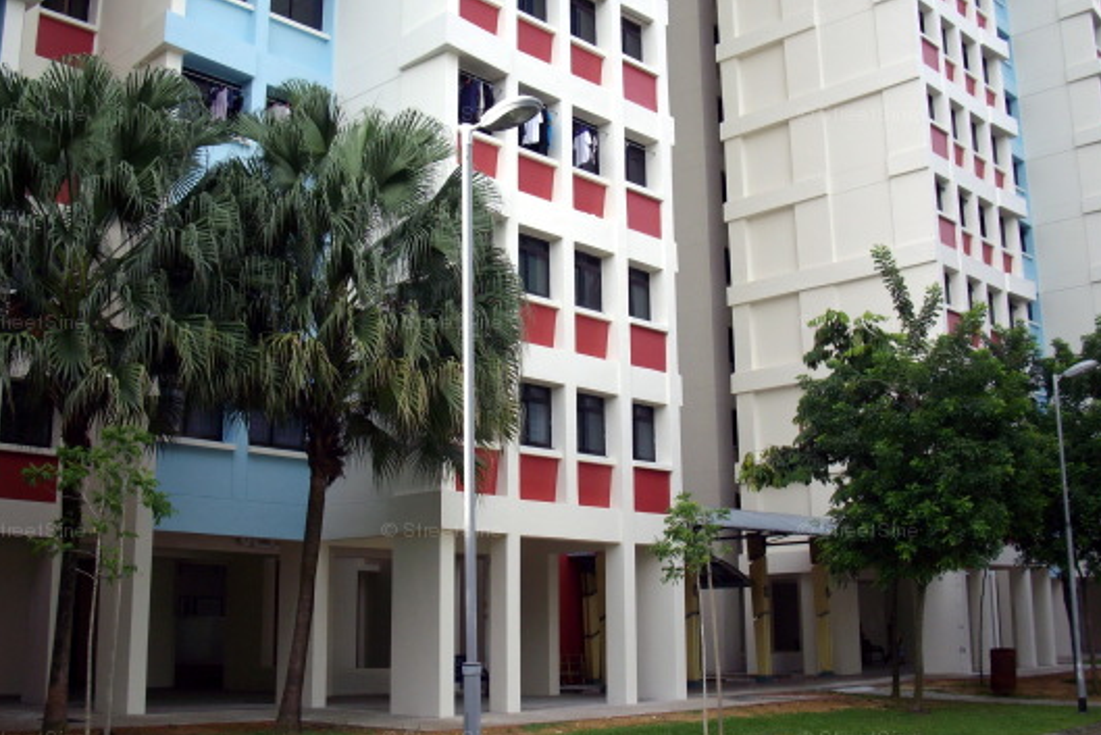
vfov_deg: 33.4
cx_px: 537
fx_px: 1224
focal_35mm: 40
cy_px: 325
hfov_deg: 48.4
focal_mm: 6.2
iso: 80
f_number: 2.8
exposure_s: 1/250
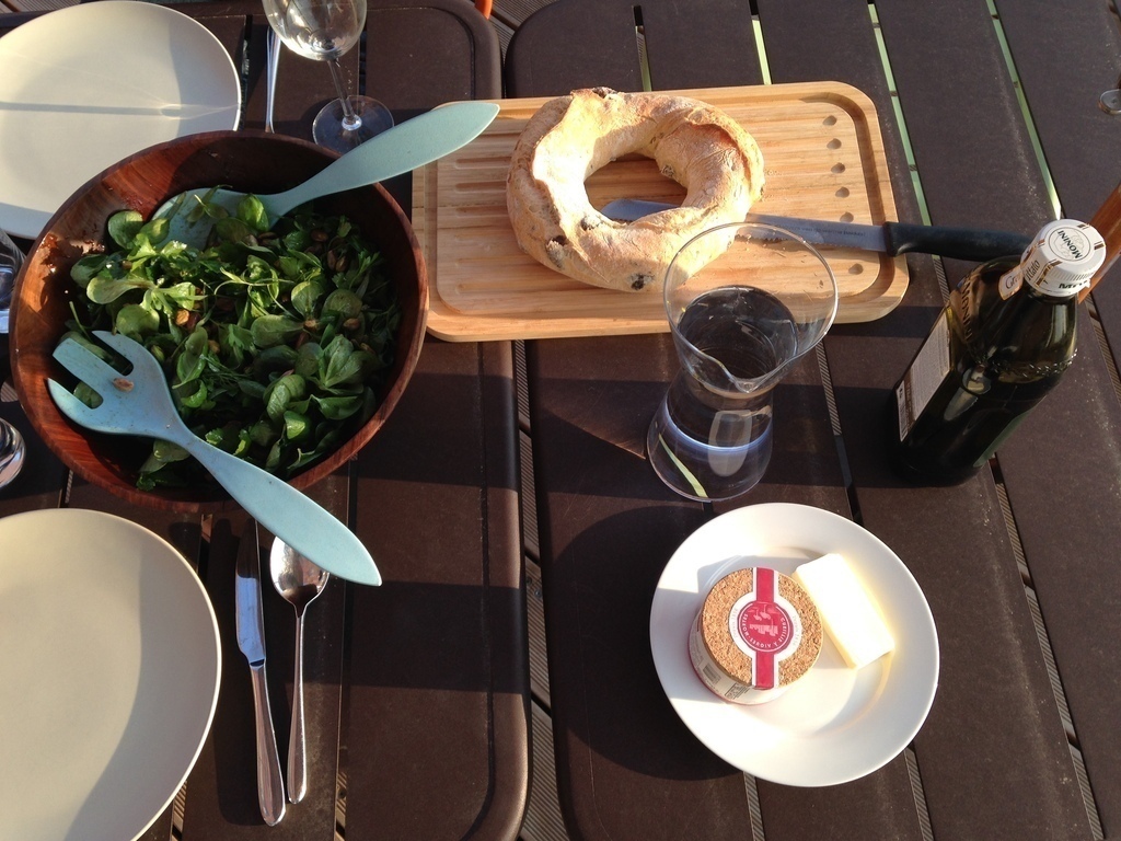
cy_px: 420
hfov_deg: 55.4
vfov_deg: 42.9
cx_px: 560
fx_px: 1069
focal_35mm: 33
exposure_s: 1/310
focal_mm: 4.12
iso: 50
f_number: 2.4
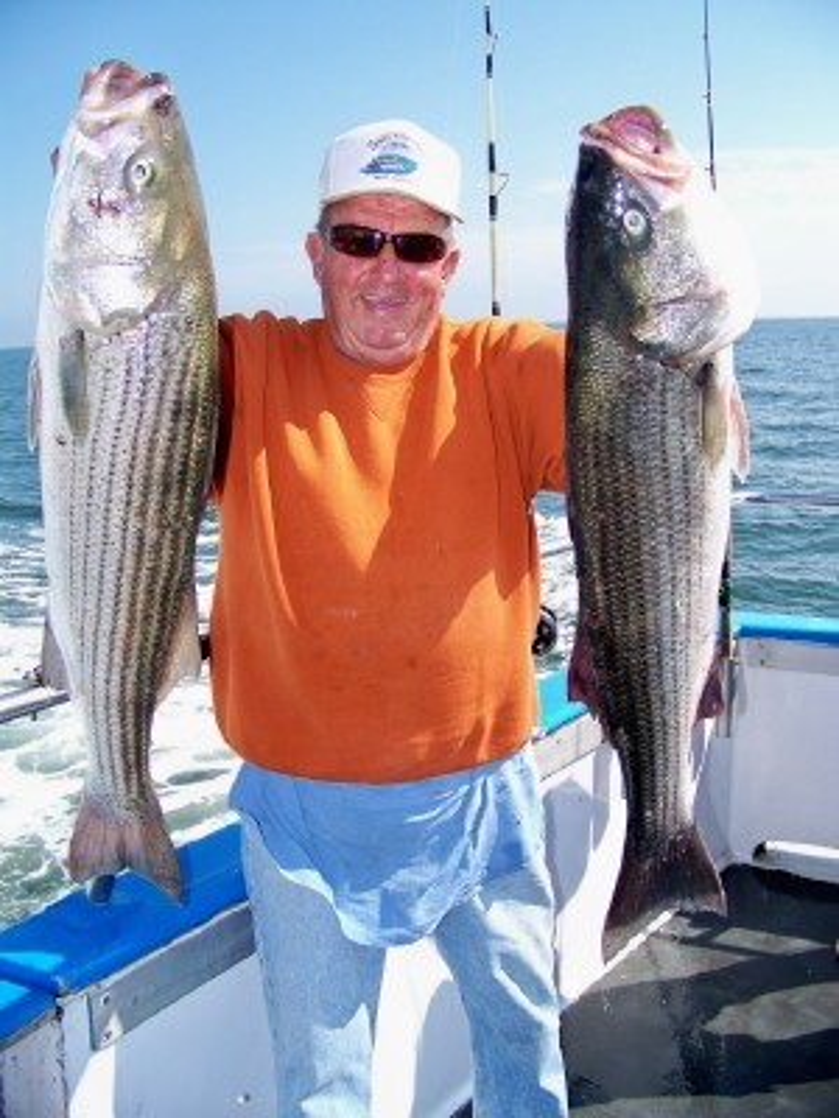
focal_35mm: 36
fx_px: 1163
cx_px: 420
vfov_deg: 51.4
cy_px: 559
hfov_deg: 39.7
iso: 64
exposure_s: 1/500
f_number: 2.8
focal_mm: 5.85
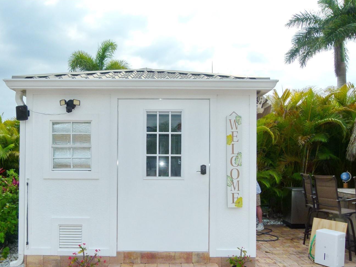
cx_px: 163
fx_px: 319
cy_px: 165
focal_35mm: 31
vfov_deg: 45.1
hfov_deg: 58.3
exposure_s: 1/640
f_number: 4
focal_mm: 4.5
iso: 100
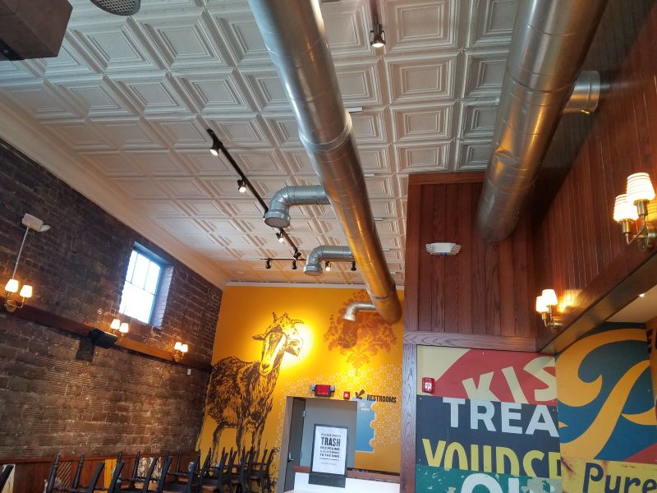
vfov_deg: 53.1
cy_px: 246
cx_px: 328
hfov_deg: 67.3
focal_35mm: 26
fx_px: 493
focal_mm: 4.2
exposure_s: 1/60
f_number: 1.7
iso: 100
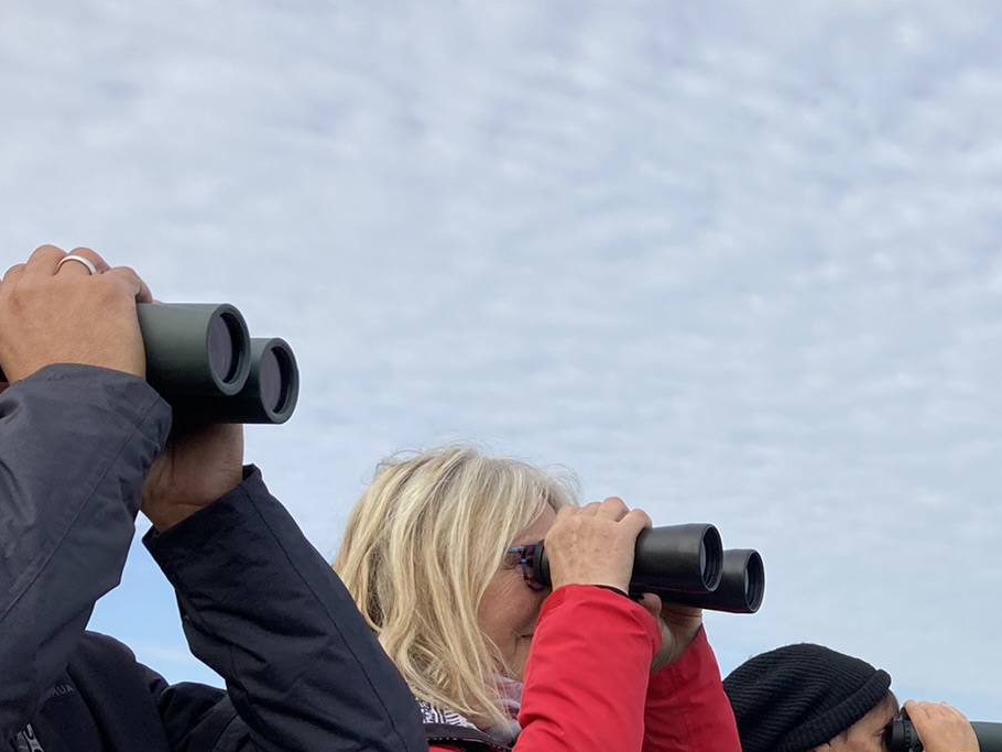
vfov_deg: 22.8
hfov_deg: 29.9
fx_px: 1824
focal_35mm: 63
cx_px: 812
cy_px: 653
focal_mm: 3.99
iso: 20
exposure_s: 1/1675
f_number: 1.8
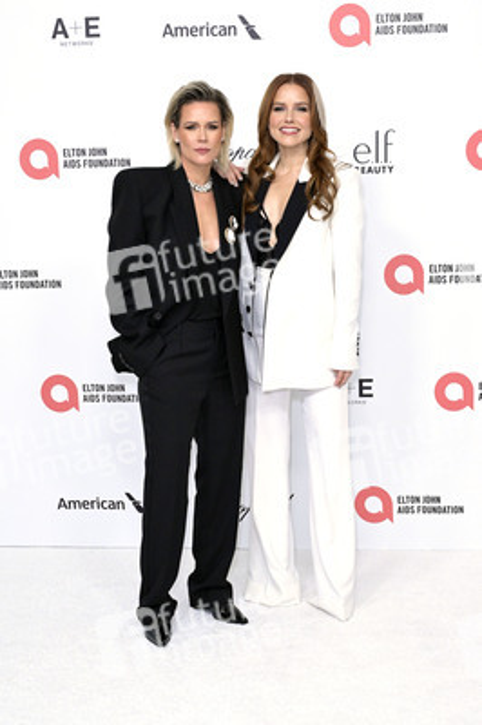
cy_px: 362
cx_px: 241
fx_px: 966
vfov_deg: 41.1
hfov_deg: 28.0
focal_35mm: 48
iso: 2000
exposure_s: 1/250
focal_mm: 48
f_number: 5.6
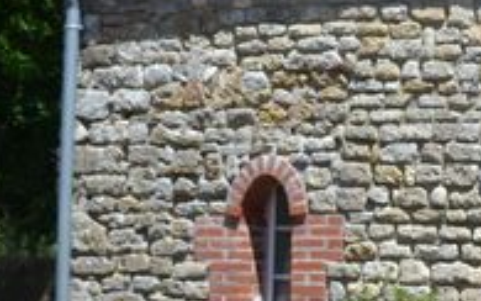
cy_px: 233
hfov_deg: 16.5
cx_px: 755
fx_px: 1482
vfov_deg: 11.6
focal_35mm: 113
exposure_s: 1/1600
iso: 400
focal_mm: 18
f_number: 6.3
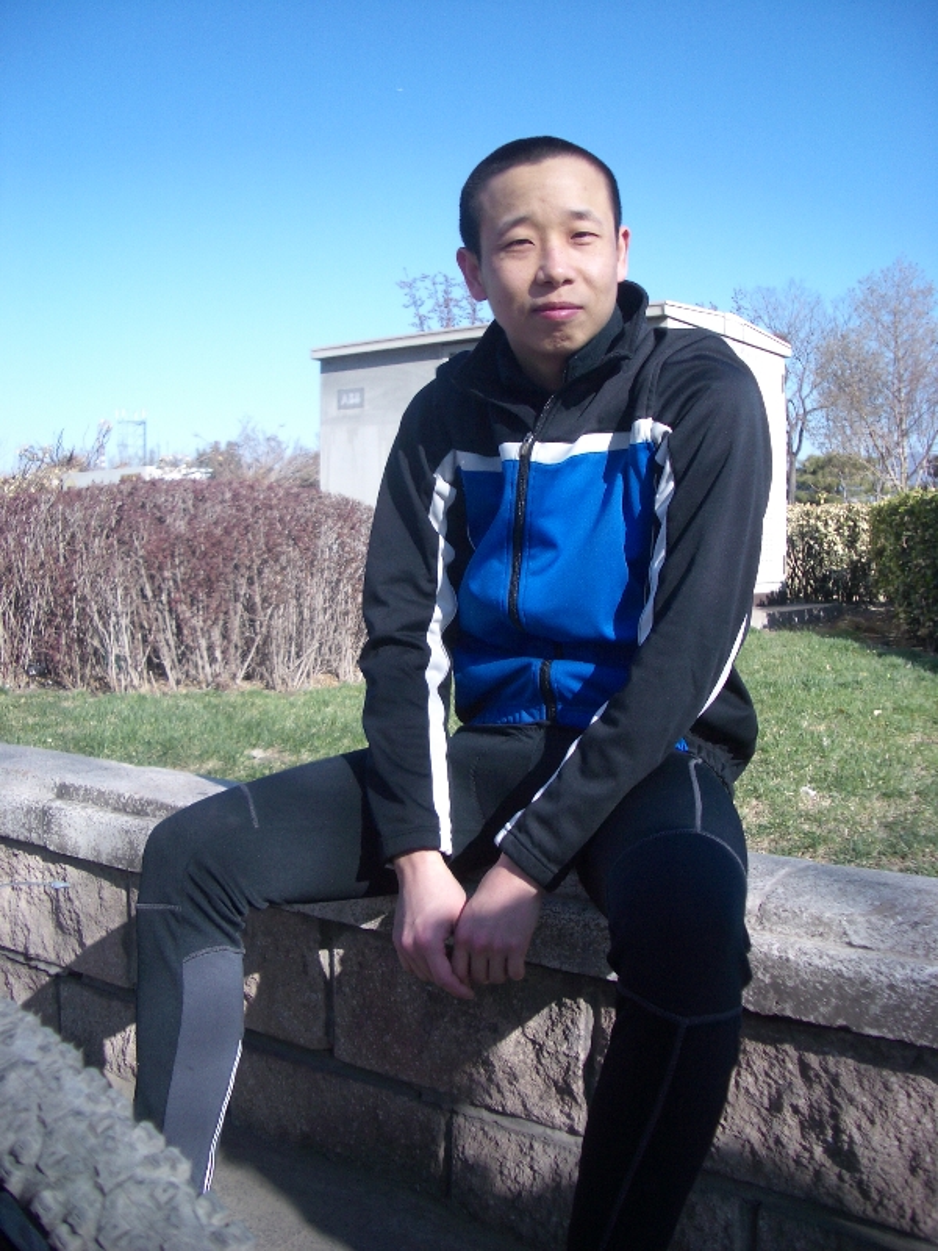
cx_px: 469
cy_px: 626
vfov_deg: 52.6
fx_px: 1265
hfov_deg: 40.7
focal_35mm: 35
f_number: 2.6
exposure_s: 1/800
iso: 50
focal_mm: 5.8
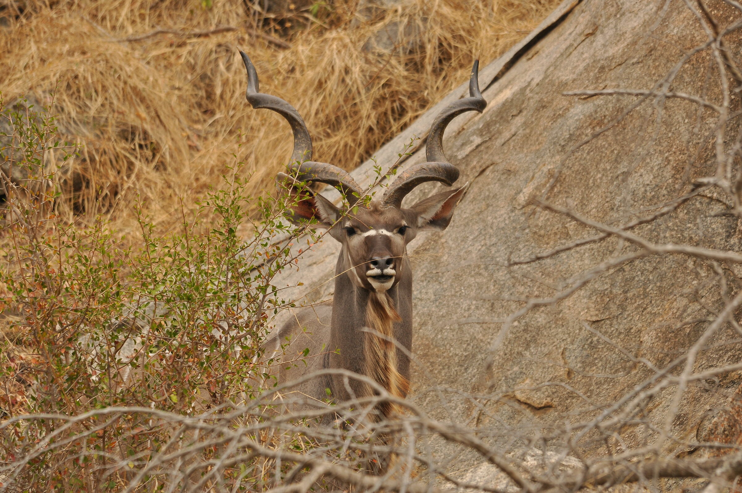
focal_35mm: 495
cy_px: 246
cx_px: 371
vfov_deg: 2.8
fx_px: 10190
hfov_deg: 4.2
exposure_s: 1/500
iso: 200
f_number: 5.6
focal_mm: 330
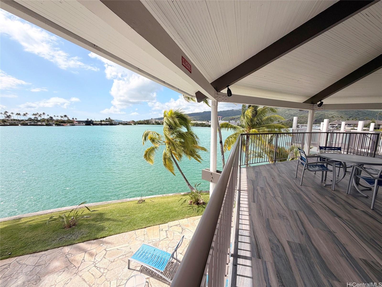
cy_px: 144
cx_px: 191
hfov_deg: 102.1
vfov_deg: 85.7
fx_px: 154
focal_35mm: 14
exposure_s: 1/928
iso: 20
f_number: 2.2
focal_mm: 2.22
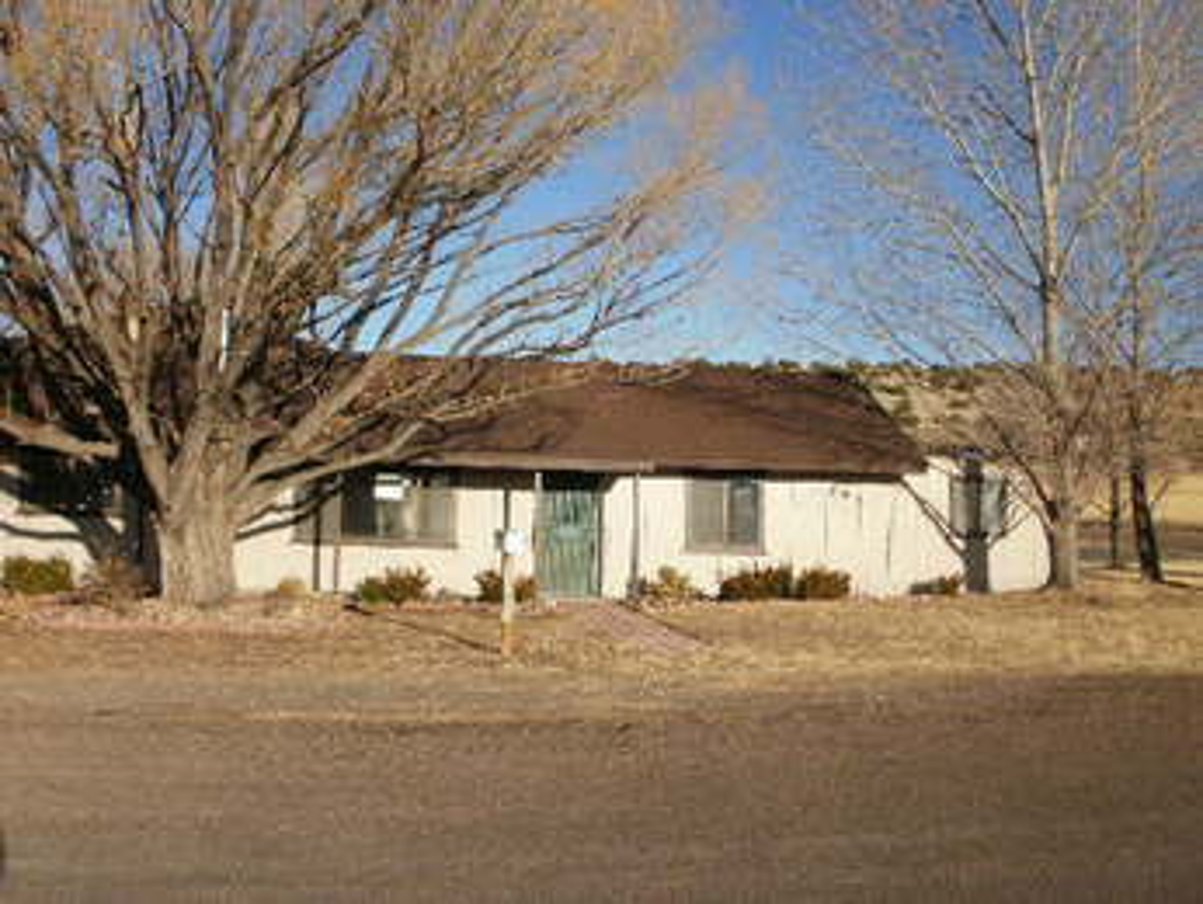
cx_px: 602
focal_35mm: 36
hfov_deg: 51.3
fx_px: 1252
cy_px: 452
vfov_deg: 39.7
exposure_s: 1/400
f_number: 5.6
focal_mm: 6.3
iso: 100
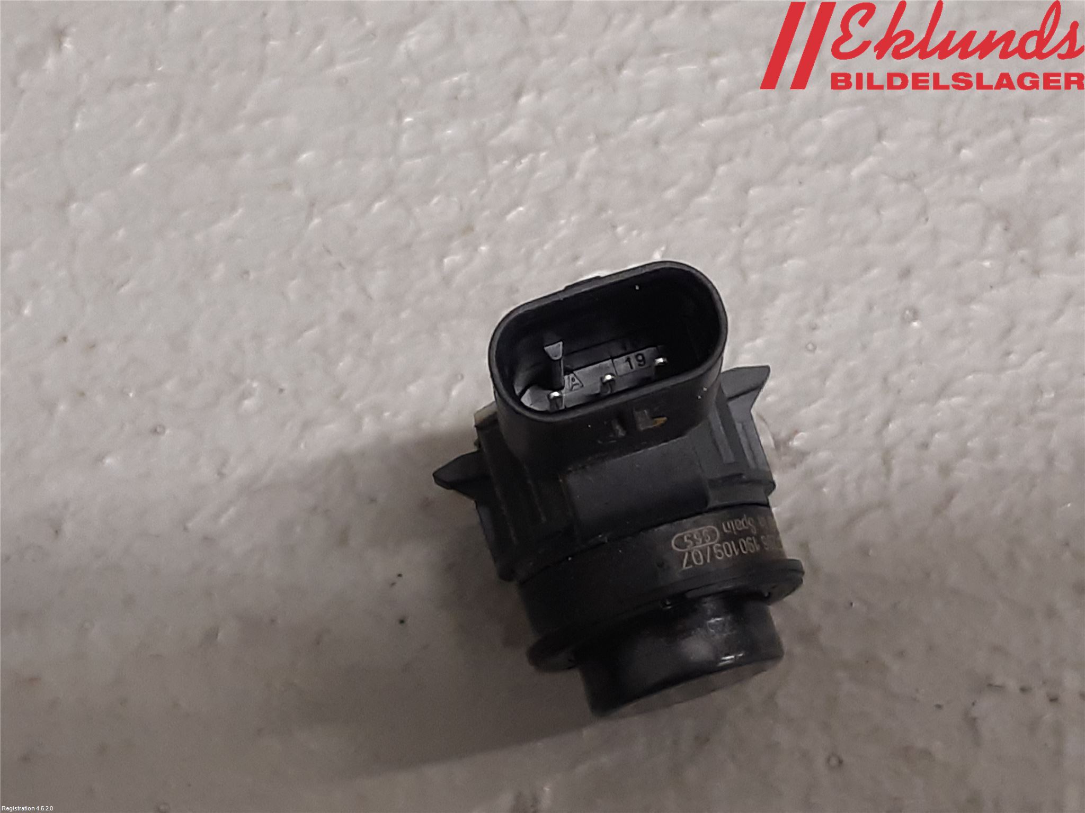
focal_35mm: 26
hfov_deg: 67.3
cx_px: 542
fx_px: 815
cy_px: 406
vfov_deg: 53.1
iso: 160
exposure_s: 1/50
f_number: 1.7
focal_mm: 3.93
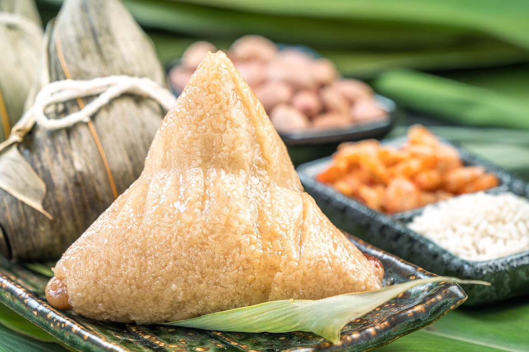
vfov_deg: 4.6
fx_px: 4407
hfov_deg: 6.9
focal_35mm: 300
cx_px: 264
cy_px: 176
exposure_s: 1/200
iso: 50
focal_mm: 300
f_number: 9
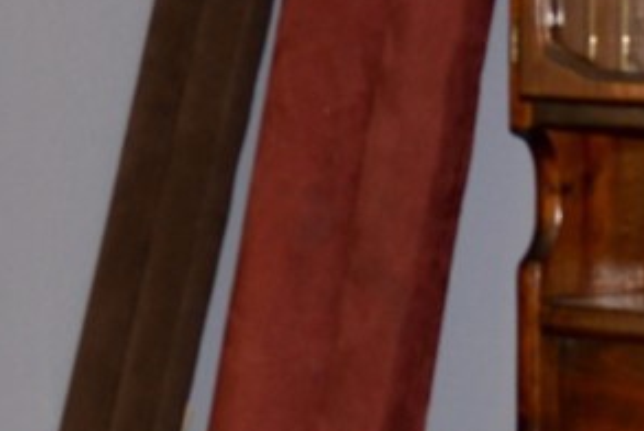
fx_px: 3975
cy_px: 339
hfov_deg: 9.2
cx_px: 122
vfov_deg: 6.2
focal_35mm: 222
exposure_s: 1/80
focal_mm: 32
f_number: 3.8
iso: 320
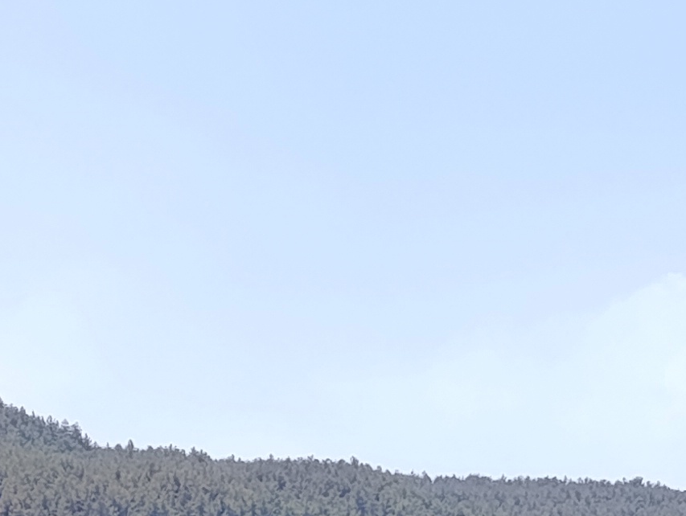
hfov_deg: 8.9
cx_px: 752
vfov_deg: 6.5
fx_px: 4365
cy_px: 1063
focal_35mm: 220
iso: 51
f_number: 1.65
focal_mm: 6.11
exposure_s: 1/678
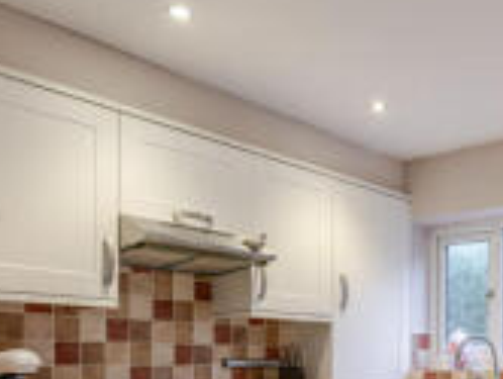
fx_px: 640
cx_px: 455
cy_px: 362
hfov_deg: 39.7
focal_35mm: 44
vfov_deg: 31.0
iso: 250
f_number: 7.1
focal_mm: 16
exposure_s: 1/20
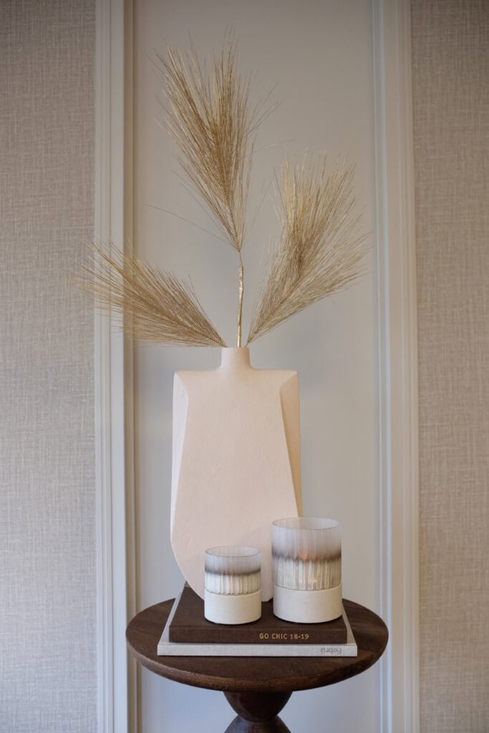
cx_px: 244
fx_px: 713
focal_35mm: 35
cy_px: 366
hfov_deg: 37.9
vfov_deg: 54.4
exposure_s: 1/160
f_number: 3.2
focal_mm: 23
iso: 1600
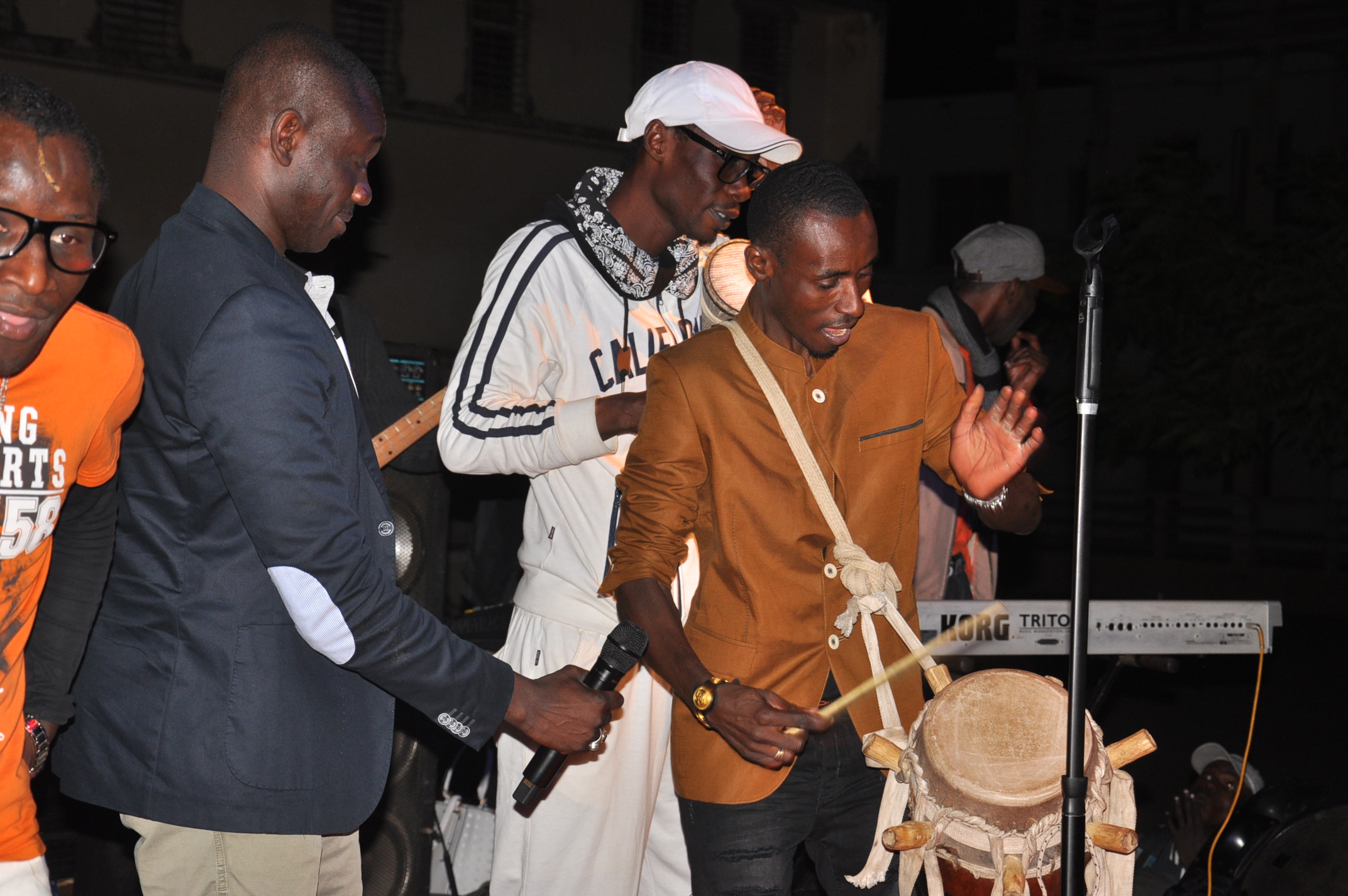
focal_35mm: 75
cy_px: 448
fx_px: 2805
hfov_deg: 27.0
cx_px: 674
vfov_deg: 18.1
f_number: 5
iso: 320
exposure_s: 1/60
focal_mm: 50
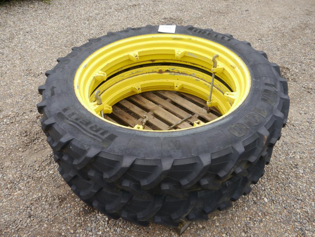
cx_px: 158
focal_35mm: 28
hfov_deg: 63.4
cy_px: 118
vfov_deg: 49.7
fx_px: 255
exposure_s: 1/160
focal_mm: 14
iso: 160
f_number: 5
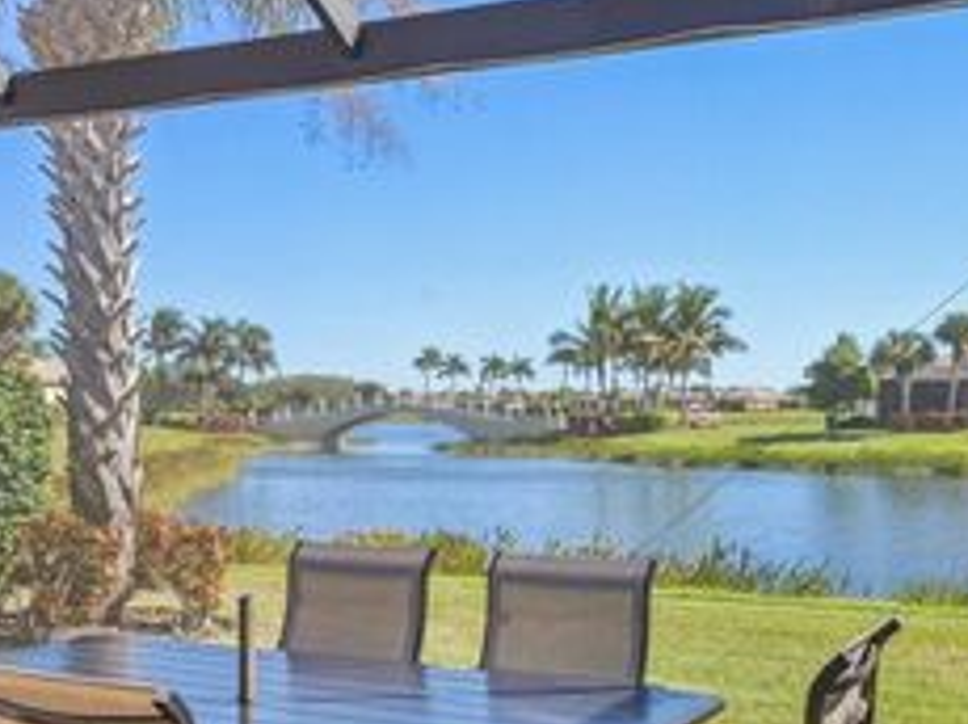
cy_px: 417
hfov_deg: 41.2
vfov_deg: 31.4
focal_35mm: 46
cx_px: 530
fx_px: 1285
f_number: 8
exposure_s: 1/320
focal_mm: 22
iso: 400
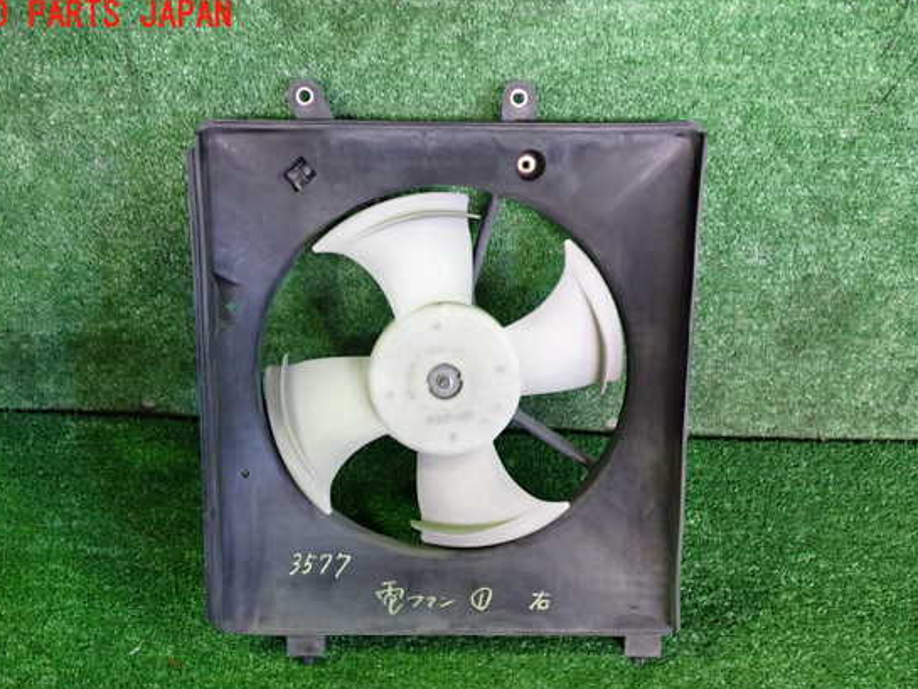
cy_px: 374
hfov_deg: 55.3
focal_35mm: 33
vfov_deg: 42.9
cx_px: 431
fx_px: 875
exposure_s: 1/30
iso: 640
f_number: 2.3
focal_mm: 5.4
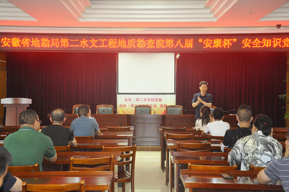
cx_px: 144
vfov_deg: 26.4
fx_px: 409
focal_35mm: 51
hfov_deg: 38.9
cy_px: 96
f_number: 5.6
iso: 2500
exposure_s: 1/60
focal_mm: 34
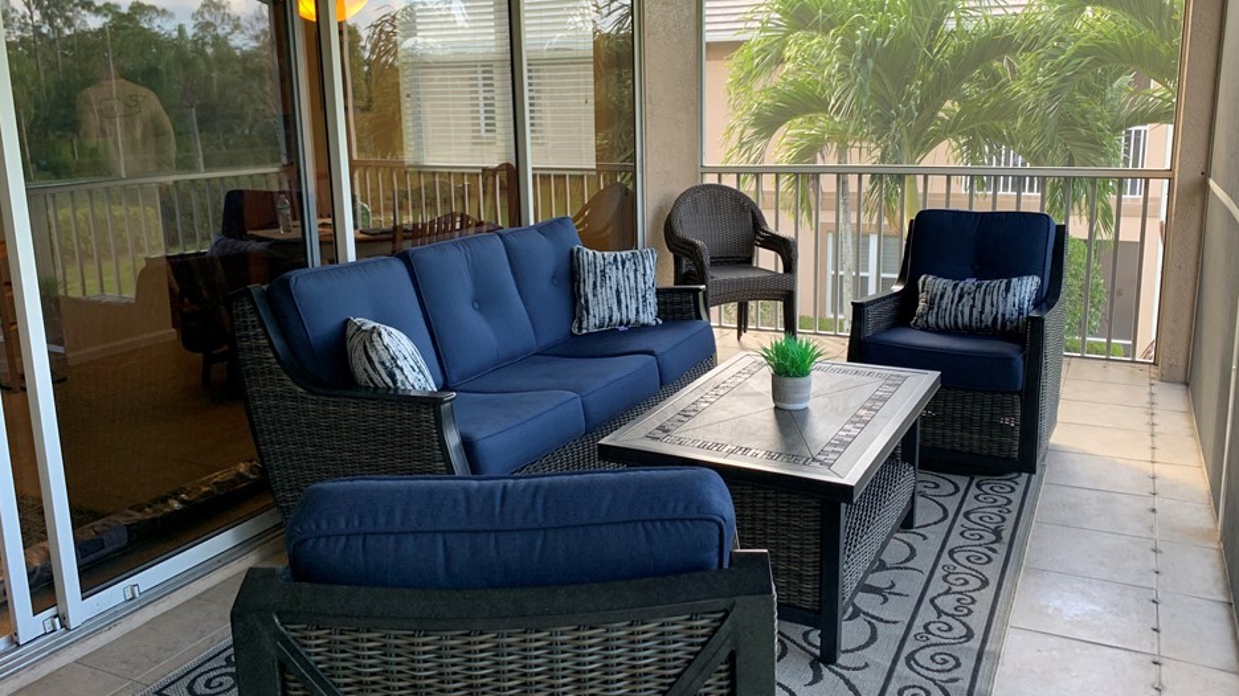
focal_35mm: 31
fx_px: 1018
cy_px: 315
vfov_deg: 37.7
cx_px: 654
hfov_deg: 62.6
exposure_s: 1/104
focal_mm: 4.25
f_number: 1.8
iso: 100
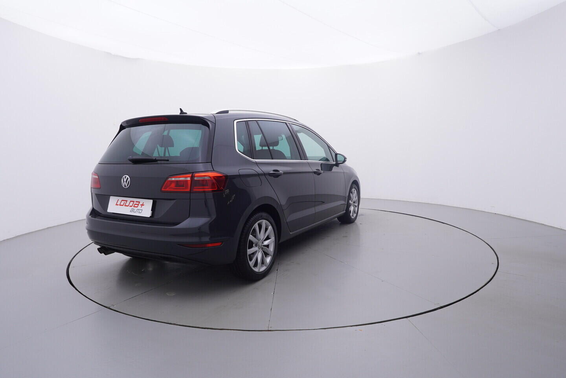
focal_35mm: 22
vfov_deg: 56.2
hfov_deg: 77.3
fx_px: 354
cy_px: 189
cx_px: 283
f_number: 5
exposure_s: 1/80
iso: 200
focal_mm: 15
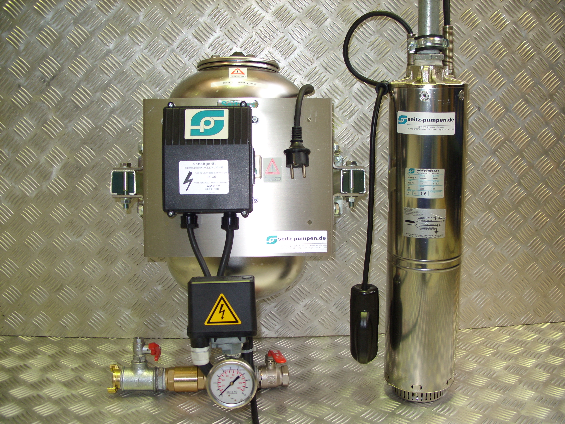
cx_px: 282
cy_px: 212
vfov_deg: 37.7
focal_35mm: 38
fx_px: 620
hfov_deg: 49.0
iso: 50
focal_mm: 7.8
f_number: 2.8
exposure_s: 1/30
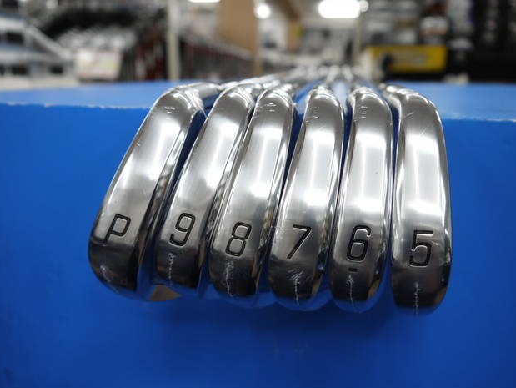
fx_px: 462
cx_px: 259
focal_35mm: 31
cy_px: 194
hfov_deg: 58.3
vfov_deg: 45.5
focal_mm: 15
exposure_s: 1/100
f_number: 3.6
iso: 160
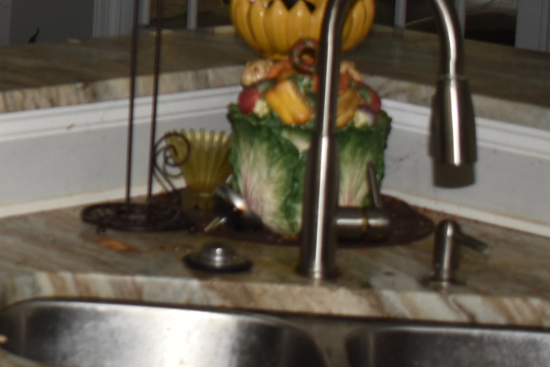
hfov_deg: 14.0
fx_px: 2123
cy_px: -27
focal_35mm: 139
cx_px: -232
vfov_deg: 9.8
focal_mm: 30
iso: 100
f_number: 4.2
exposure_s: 1/200
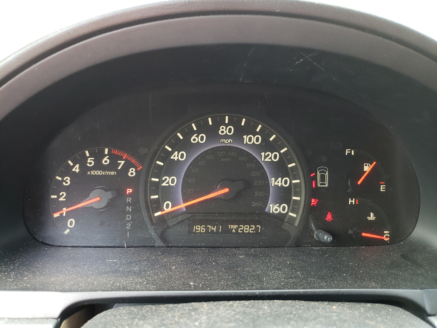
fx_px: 328
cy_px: 164
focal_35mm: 26
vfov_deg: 53.1
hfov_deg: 67.3
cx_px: 218
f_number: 1.5
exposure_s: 1/60.2
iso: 78
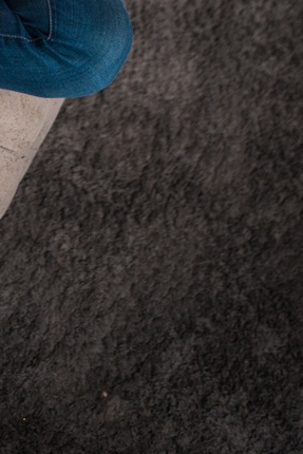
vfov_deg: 15.1
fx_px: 1539
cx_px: -77
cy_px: -290
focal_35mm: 122
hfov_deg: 11.0
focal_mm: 35
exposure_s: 1/500
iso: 100
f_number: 1.4
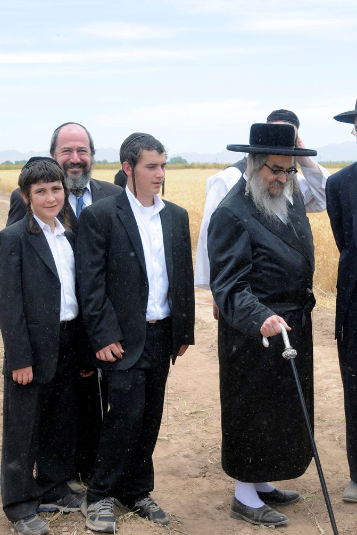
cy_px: 263
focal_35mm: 61
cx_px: 179
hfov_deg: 22.3
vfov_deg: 32.9
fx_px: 907
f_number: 8
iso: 250
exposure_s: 1/250
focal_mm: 40
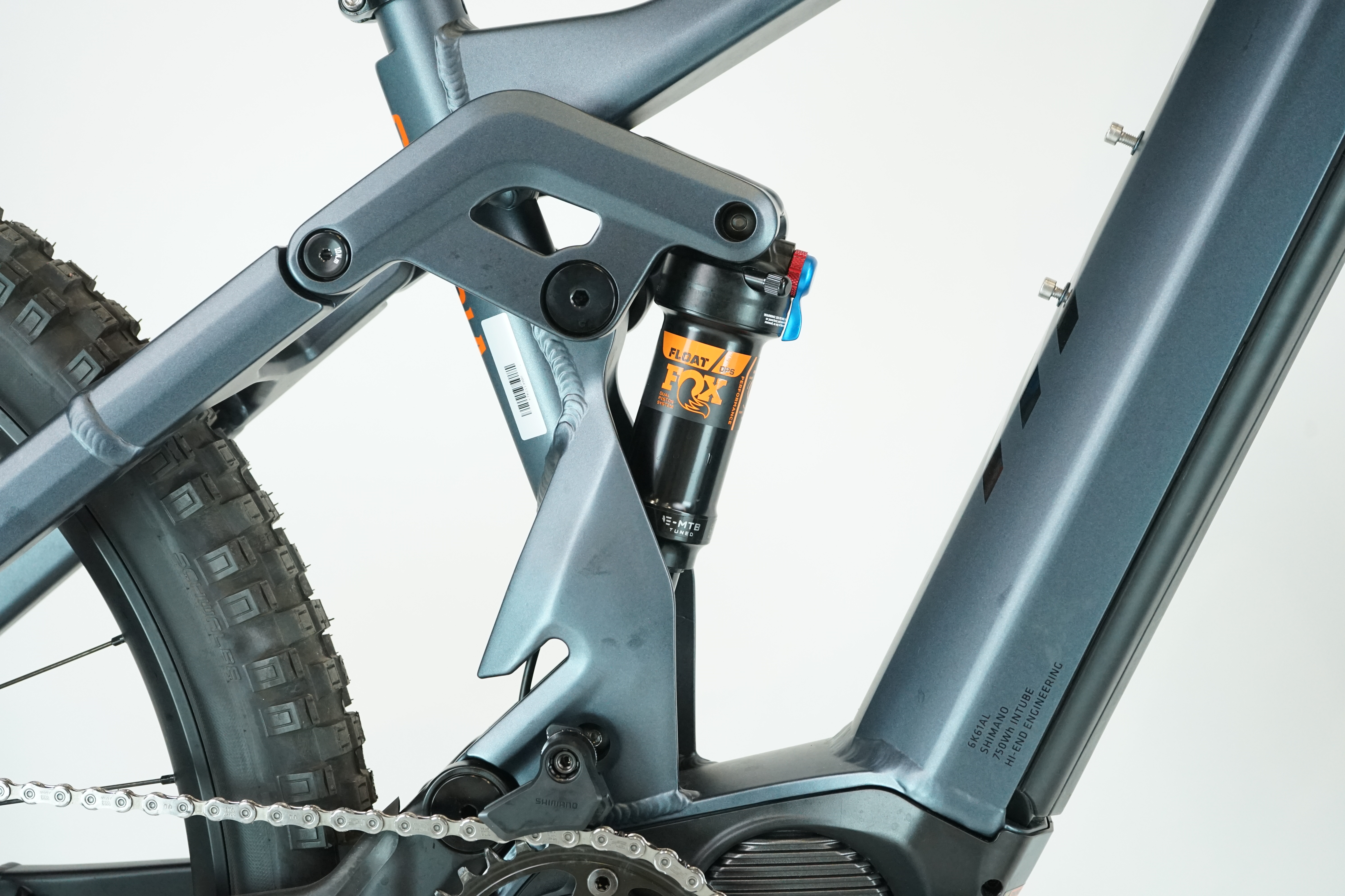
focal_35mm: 58
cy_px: 448
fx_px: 2167
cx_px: 672
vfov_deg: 23.4
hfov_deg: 34.5
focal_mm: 58
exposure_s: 1/200
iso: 2500
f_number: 6.3
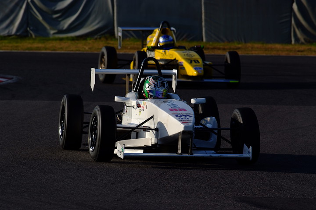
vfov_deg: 3.1
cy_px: 105
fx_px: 3950
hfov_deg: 4.6
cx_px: 158
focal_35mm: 450
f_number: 5.6
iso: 100
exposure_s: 1/500
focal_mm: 300
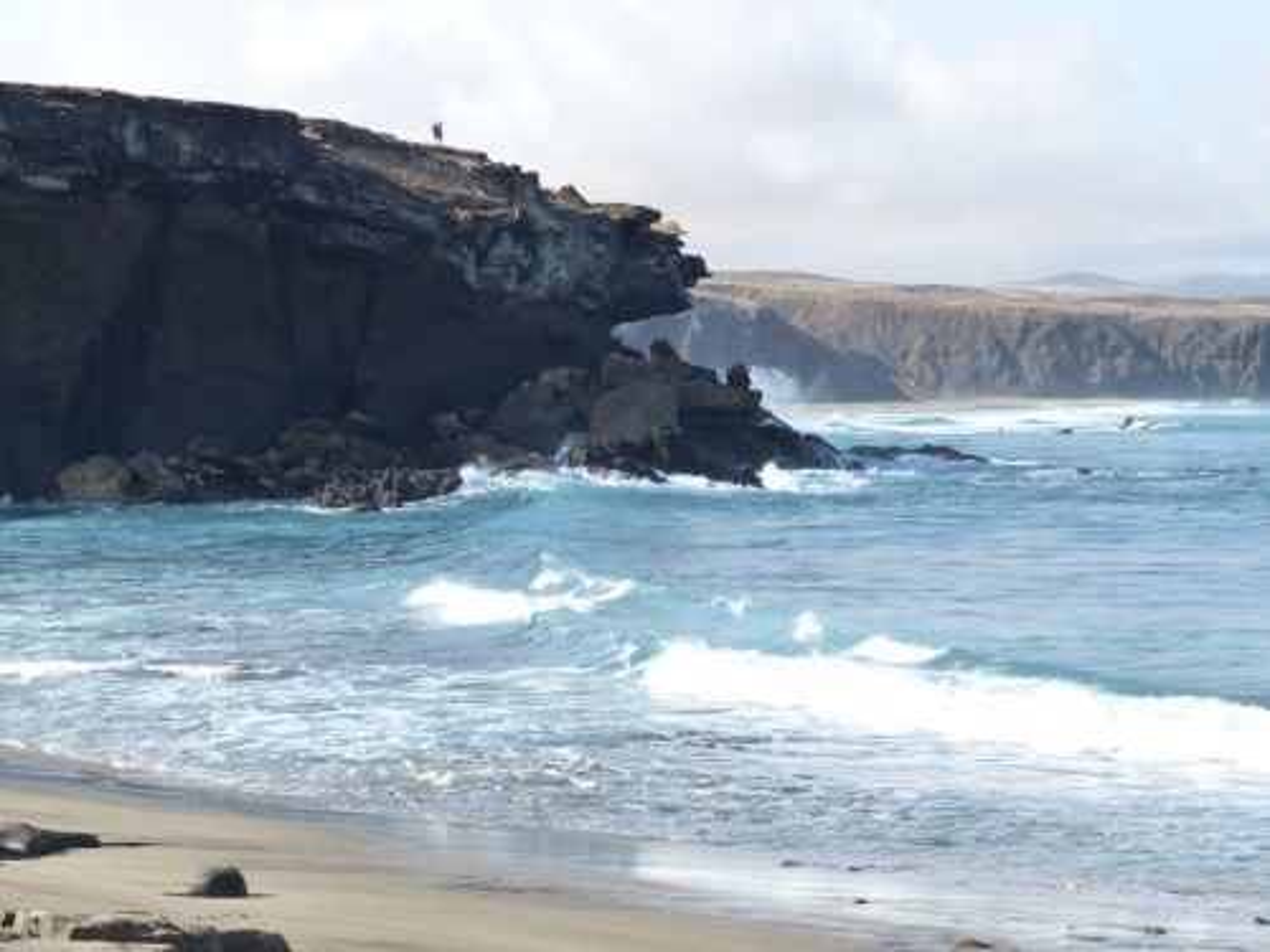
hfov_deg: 18.9
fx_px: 3816
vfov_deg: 14.2
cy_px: 476
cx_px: 635
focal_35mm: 104
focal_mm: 18.7
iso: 160
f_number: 4
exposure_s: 1/640
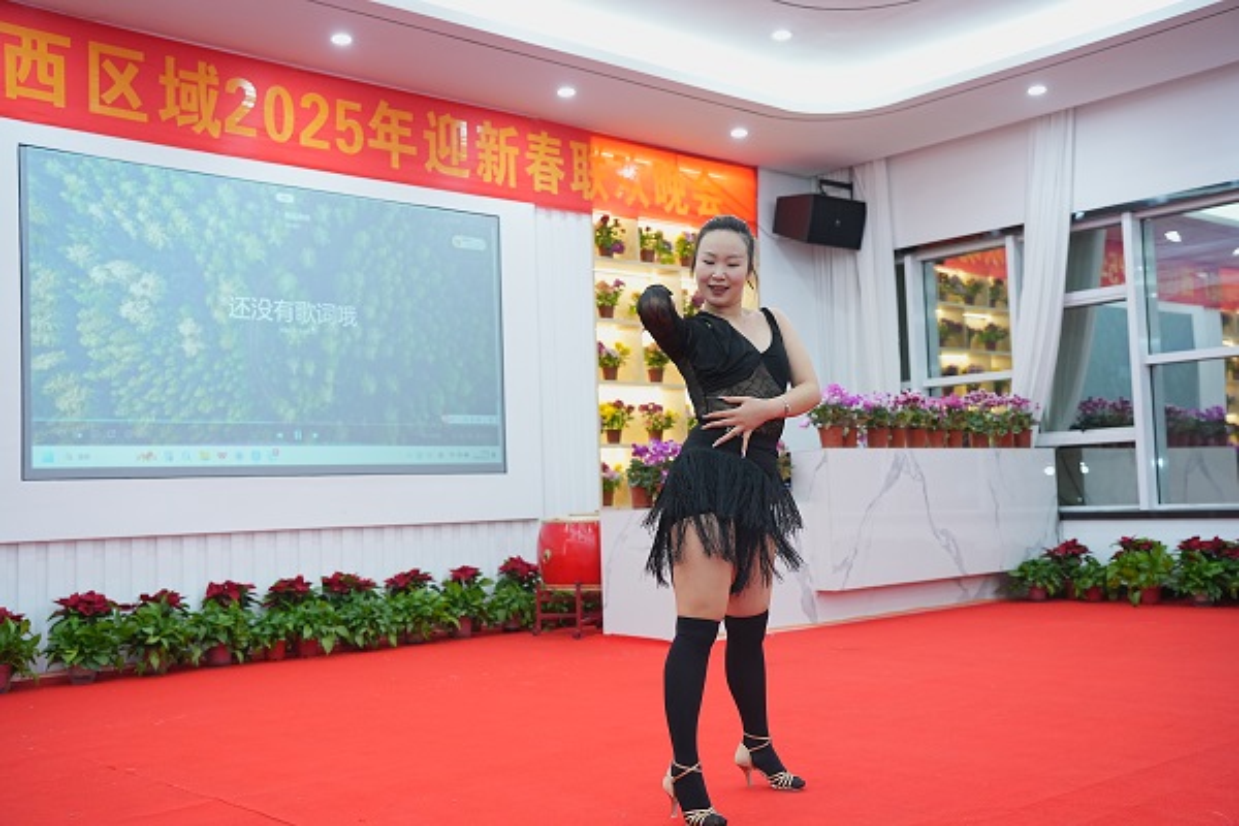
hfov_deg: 50.7
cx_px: 620
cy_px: 413
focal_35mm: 38
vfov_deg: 35.1
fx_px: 1308
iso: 2000
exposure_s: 1/250
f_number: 2.8
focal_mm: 38
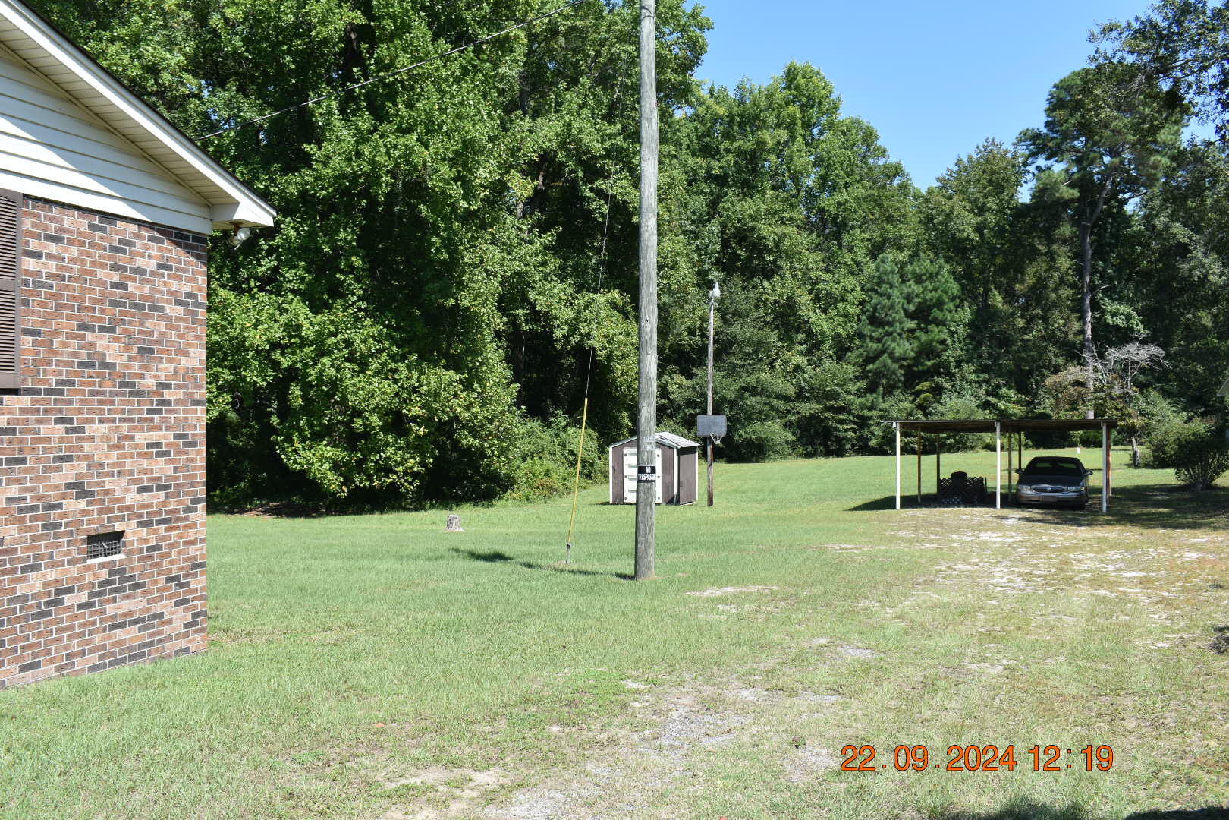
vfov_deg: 40.0
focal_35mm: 33
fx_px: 1126
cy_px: 410
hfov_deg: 57.2
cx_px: 614
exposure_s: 1/250
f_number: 8
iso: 160
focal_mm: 22
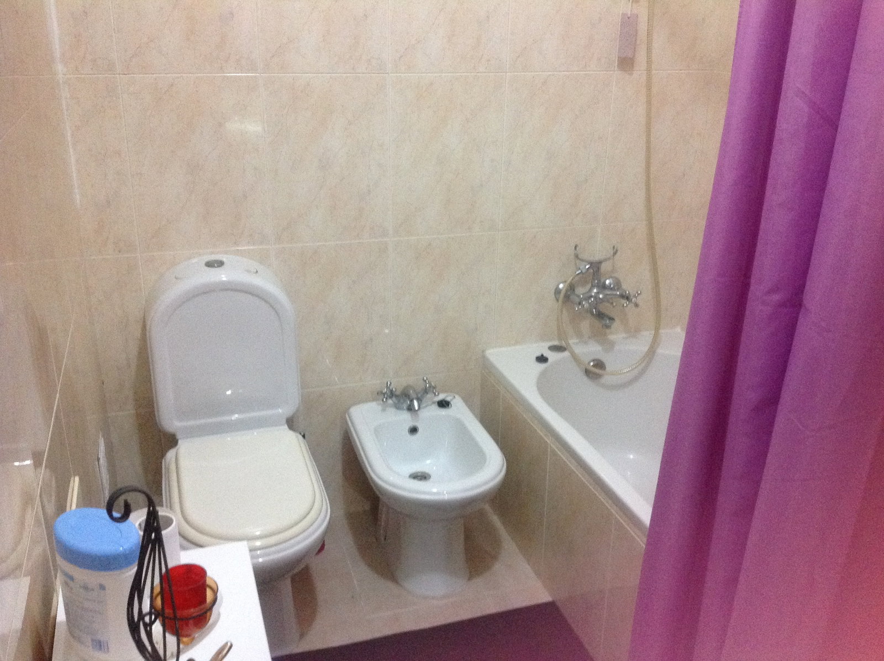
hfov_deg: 52.7
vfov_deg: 40.6
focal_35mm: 35
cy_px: 330
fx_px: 892
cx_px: 442
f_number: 2.4
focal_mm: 4.28
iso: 400
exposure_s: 1/15
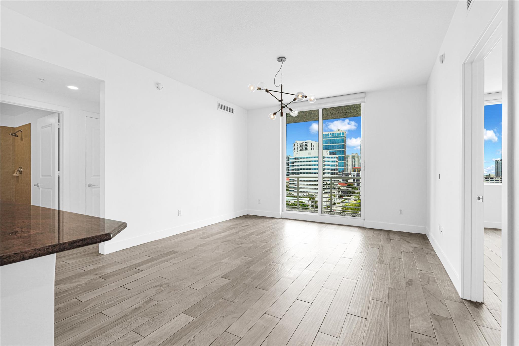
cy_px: 173
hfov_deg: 96.8
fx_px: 231
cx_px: 260
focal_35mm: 16
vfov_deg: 73.7
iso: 320
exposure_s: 1/30
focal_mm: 16
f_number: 7.1
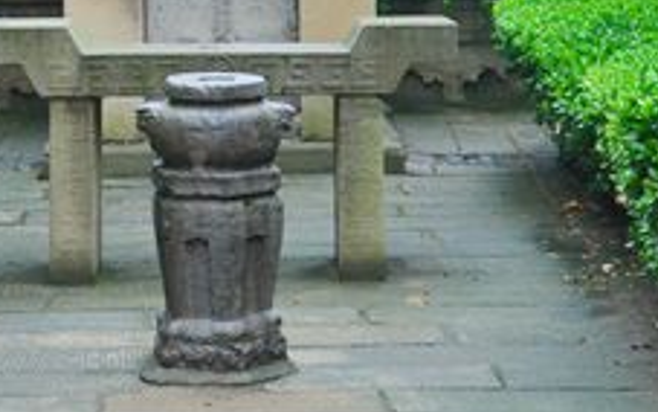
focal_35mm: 128
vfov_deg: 9.9
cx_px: 223
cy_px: -200
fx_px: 2296
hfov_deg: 16.3
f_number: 4
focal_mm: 28
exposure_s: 1/60
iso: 560
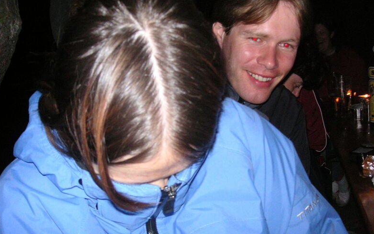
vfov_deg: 32.0
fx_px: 408
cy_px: 128
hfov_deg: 49.3
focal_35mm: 40
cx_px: 184
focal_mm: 6.1
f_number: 2.8
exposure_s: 1/45
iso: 160
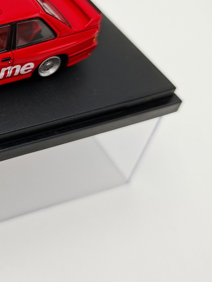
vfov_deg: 39.5
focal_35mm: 48
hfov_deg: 25.8
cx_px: -65
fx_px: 392
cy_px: 117
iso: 50
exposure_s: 1/265
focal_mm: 5.54
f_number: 1.8
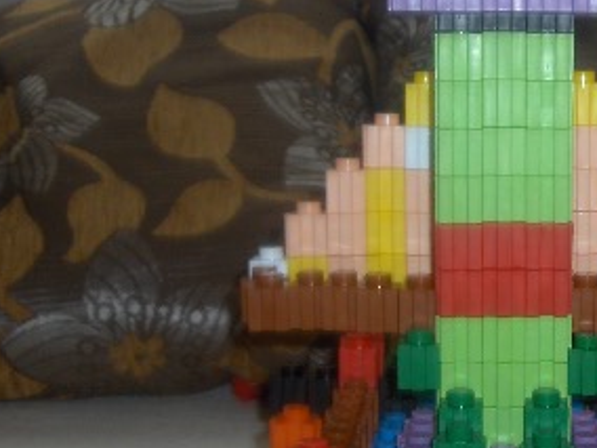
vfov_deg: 16.4
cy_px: 299
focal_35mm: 90
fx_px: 1552
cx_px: 538
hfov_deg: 21.3
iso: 100
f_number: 2.8
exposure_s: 1/60
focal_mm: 6.8
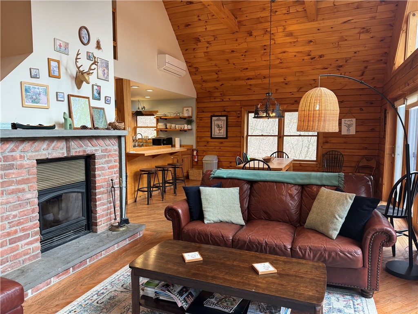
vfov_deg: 56.8
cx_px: 209
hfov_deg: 71.6
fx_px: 290
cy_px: 157
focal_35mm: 24
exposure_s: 1/120
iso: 200
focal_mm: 6.76
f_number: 1.78
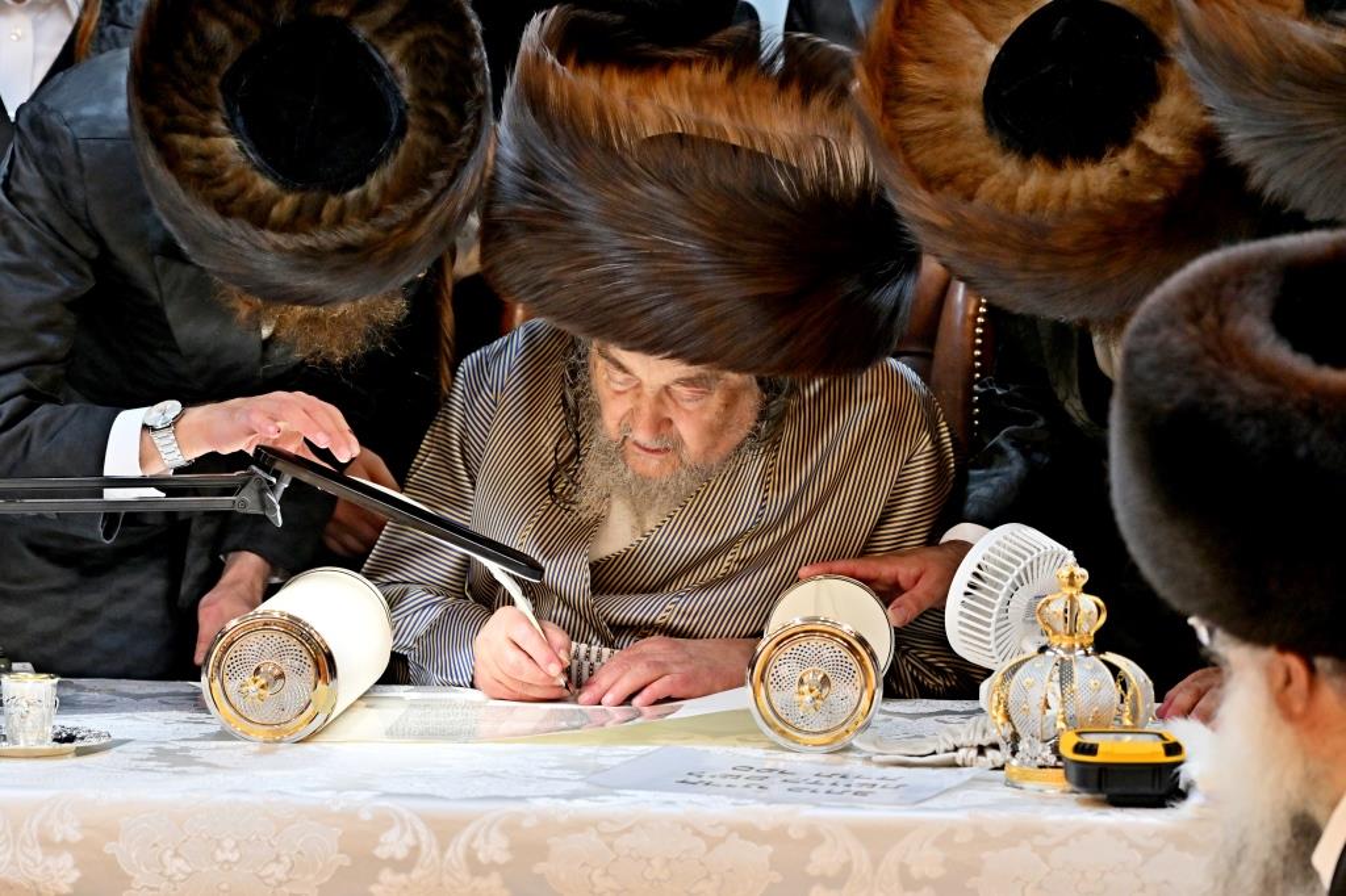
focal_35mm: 180
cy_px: 448
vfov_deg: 7.6
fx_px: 6727
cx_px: 673
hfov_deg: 11.4
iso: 640
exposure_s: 1/250
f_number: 4
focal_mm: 120
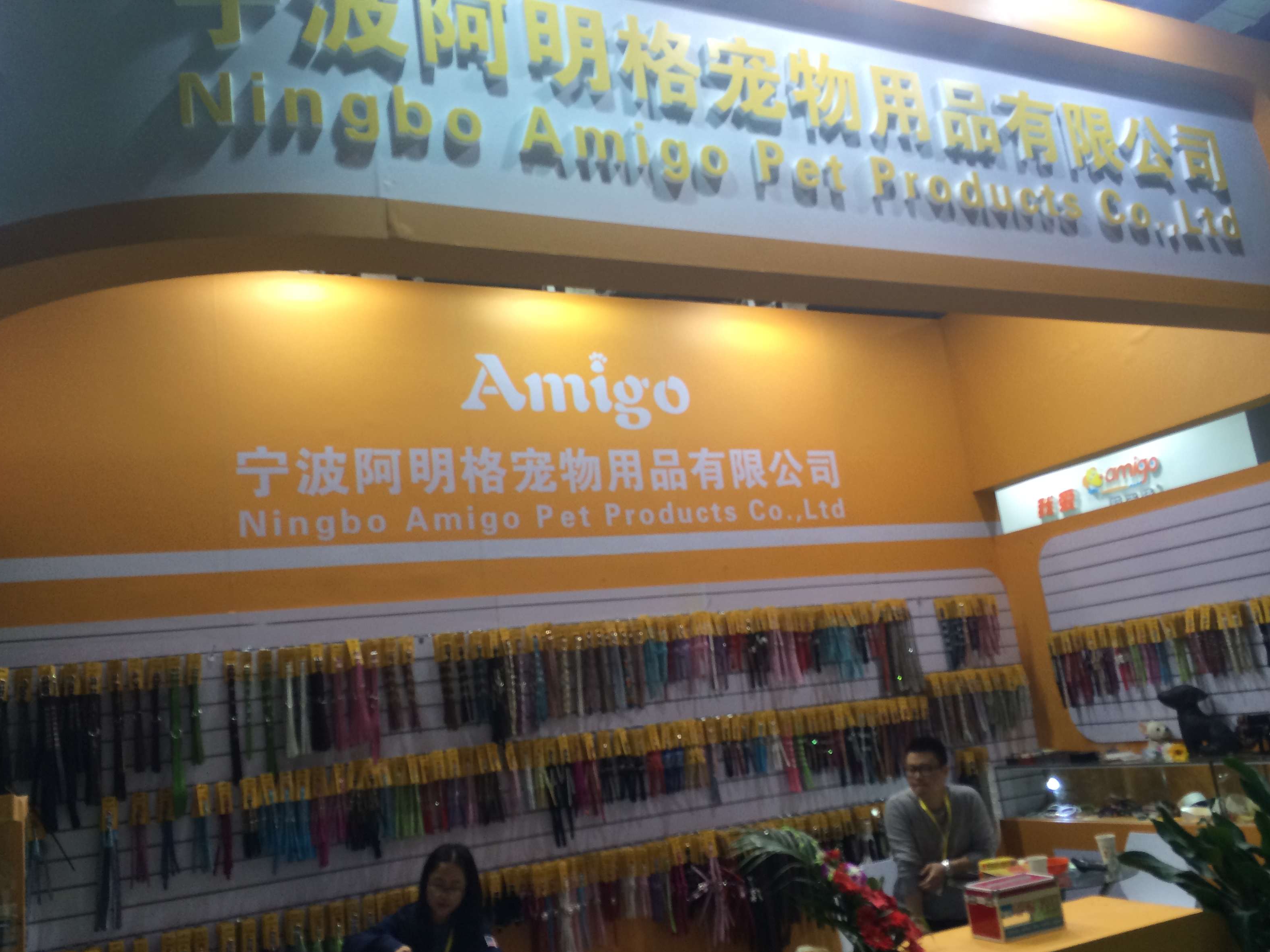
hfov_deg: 58.4
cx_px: 628
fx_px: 1137
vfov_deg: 45.4
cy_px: 491
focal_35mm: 31
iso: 50
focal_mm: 4.12
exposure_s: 1/40
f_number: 2.2
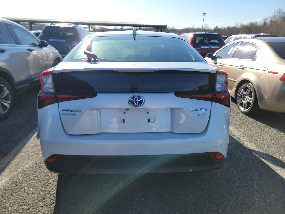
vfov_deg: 56.8
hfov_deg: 71.6
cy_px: 107
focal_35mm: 24
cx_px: 142
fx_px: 198
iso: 50
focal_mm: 6.7
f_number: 1.8
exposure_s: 1/726
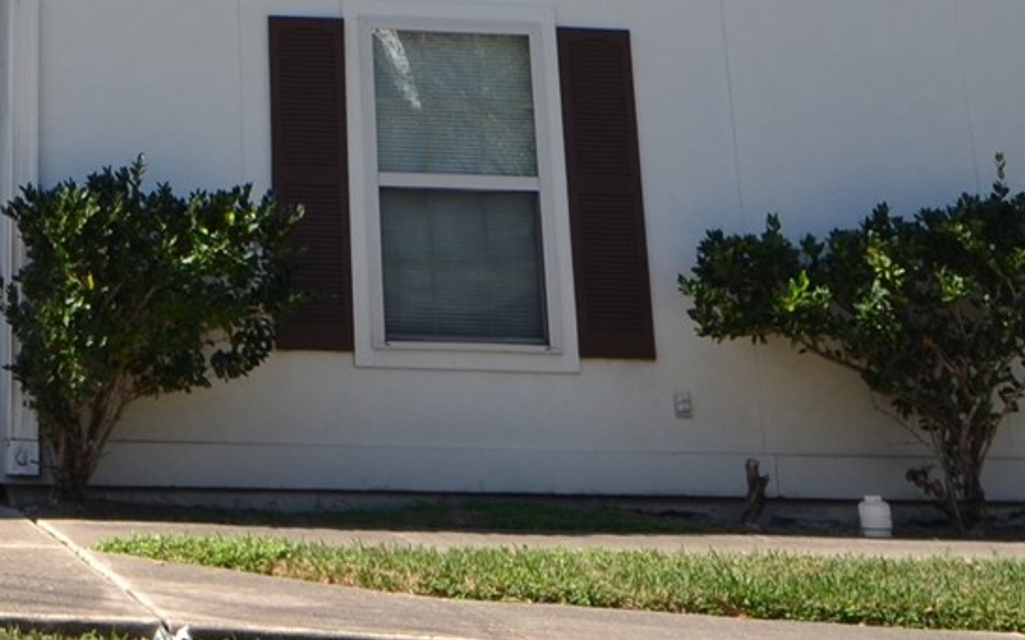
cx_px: -77
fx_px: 2039
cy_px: -507
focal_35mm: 73
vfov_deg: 15.4
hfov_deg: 26.2
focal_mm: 12
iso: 100
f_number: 7.1
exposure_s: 1/200
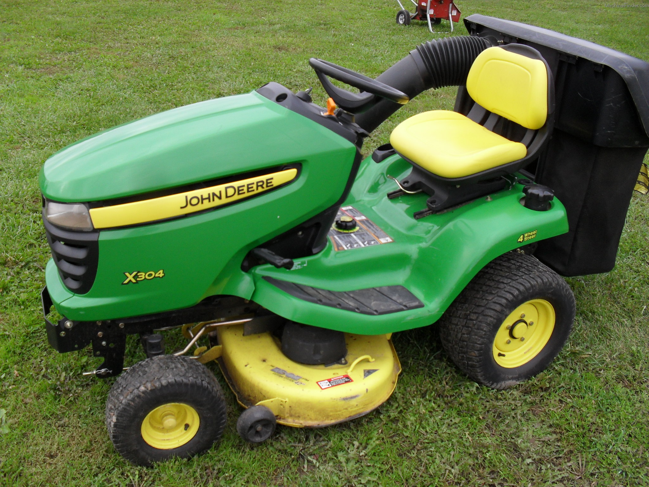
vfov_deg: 40.7
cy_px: 244
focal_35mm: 35
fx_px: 656
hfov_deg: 52.6
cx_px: 324
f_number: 3.2
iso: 100
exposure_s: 1/350
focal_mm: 6.3
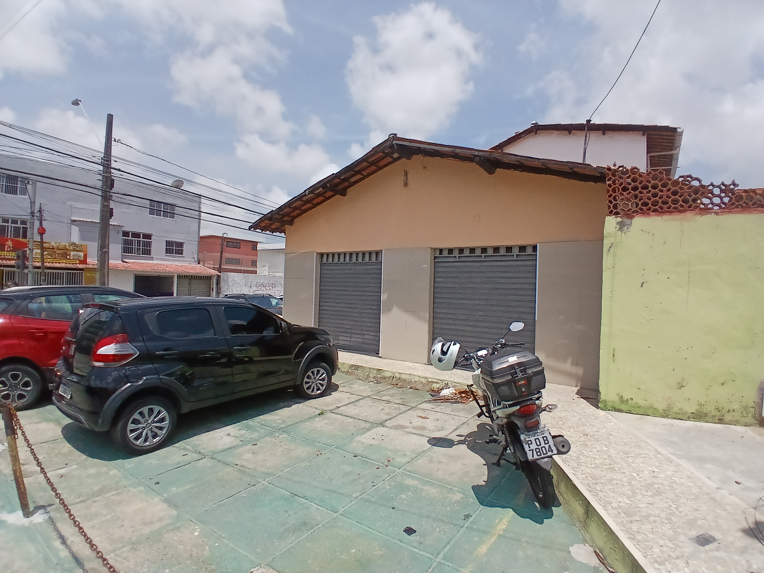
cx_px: 382
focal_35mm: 17
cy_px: 286
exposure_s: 1/2137
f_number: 2.2
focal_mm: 1.4
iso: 50
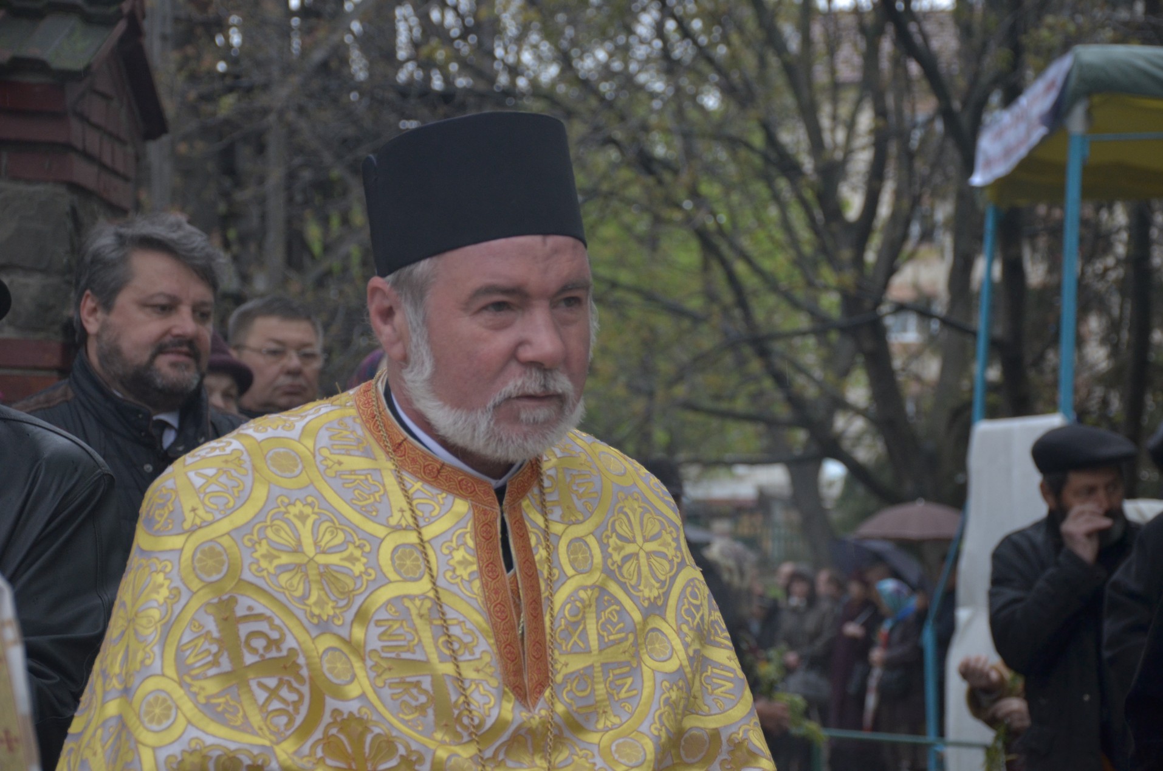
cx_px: 582
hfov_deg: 22.7
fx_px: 2902
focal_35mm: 90
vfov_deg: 15.1
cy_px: 386
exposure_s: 1/250
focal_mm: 60
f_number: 5
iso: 640
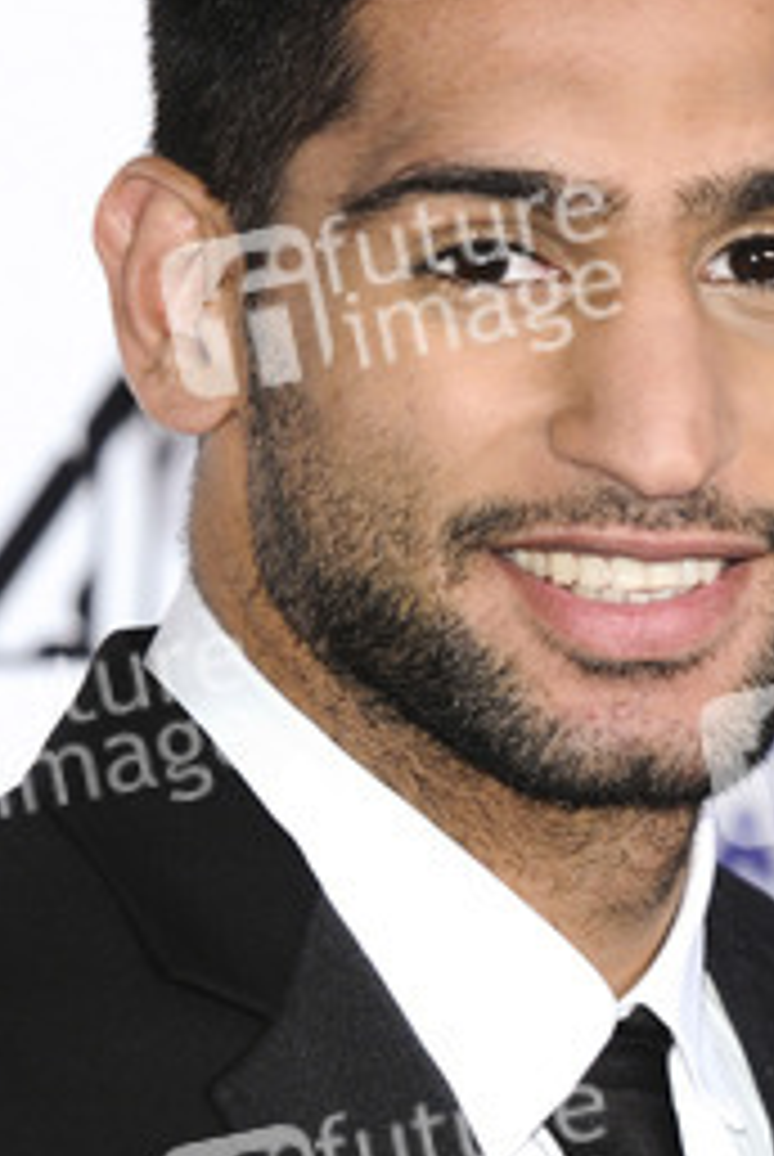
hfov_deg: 4.4
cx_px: 524
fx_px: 10124
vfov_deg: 6.5
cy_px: 517
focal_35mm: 315
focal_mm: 135
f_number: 4.5
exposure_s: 1/160
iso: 320
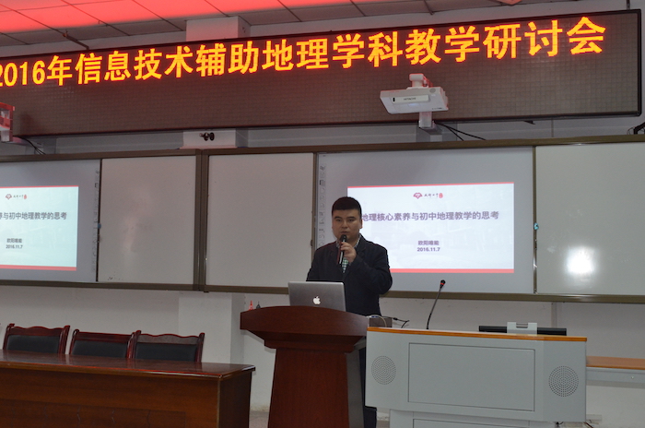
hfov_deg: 45.0
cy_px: 214
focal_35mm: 44
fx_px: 778
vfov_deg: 30.7
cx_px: 322
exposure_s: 1/60
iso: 1600
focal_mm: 29
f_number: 7.1
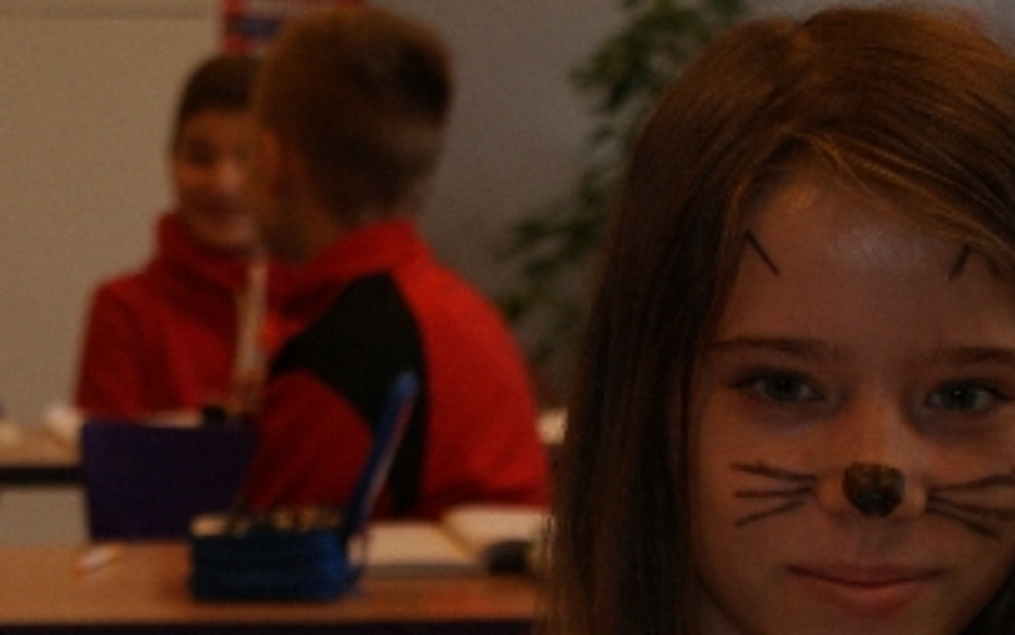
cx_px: 311
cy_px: 545
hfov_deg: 13.8
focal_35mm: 151
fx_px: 4177
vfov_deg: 8.7
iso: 400
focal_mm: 50
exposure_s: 1/80
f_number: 5.6
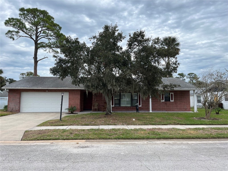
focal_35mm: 26
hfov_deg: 67.3
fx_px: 171
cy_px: 86
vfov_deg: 53.1
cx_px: 114
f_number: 1.6
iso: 50
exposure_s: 1/522
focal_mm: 5.1
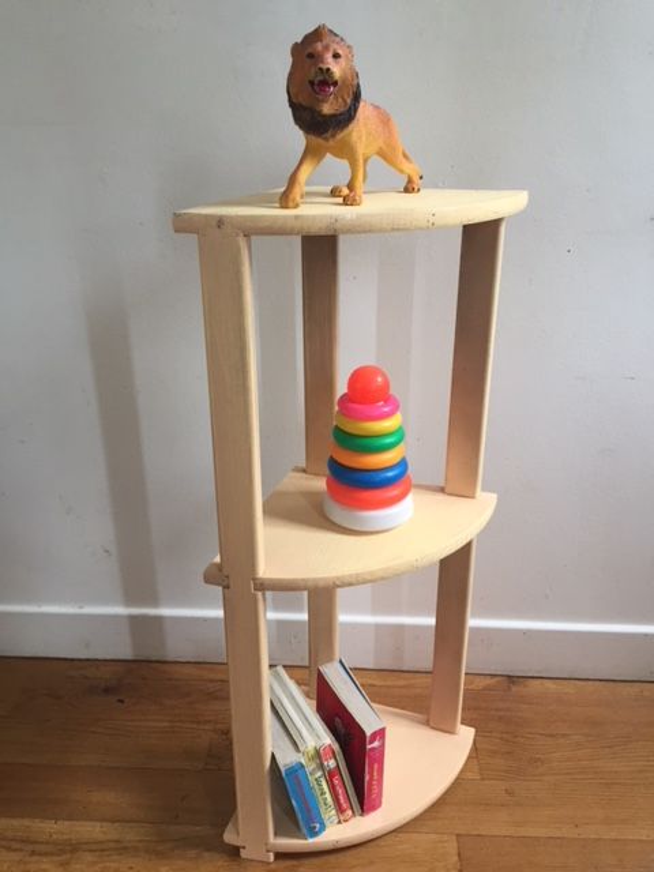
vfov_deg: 61.7
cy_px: 436
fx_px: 731
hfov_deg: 48.2
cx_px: 327
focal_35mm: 29
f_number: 2.2
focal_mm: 4.15
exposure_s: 1/33
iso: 125
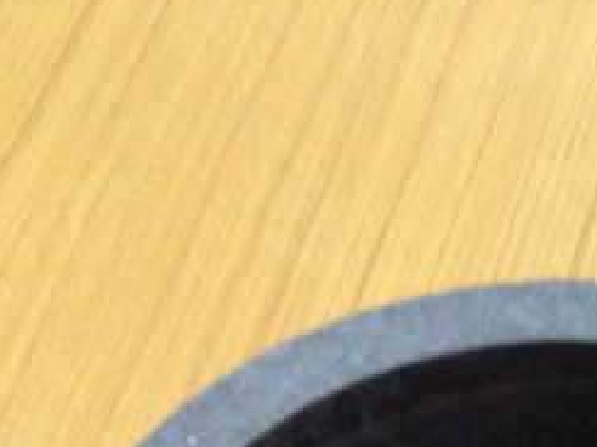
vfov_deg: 8.7
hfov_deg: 10.7
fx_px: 2774
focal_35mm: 161
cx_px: 1371
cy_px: 923
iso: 400
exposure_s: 1/17
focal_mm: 4.12
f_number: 2.4
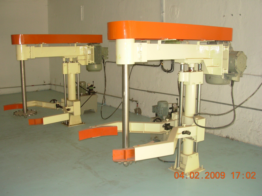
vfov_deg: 37.7
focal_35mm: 38
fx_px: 288
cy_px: 98
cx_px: 131
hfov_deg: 49.0
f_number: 2.9
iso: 61
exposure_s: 1/39.2
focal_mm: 6.3
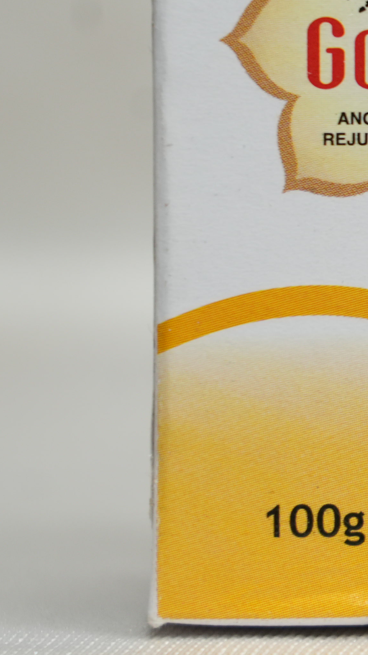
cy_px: 164
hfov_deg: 3.2
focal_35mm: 377
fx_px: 6541
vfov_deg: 5.7
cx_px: 827
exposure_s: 1/60
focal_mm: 105
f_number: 5.6
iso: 250
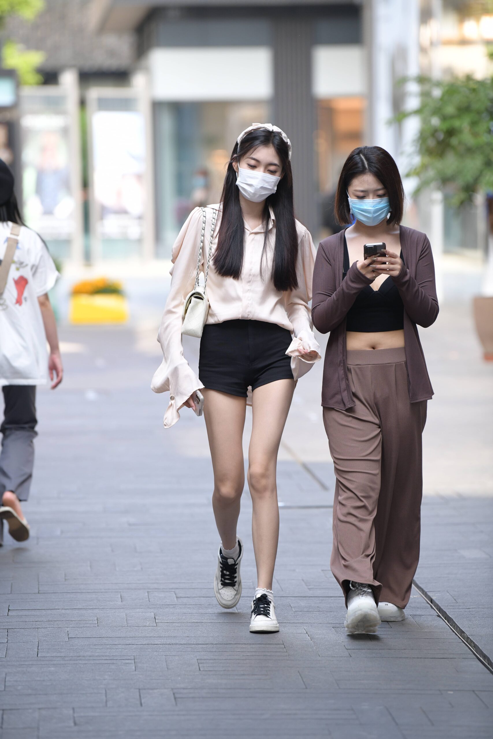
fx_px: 4107
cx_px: 246
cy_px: 370
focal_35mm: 200
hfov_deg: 6.9
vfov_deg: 10.3
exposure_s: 1/500
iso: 800
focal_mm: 200
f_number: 3.5
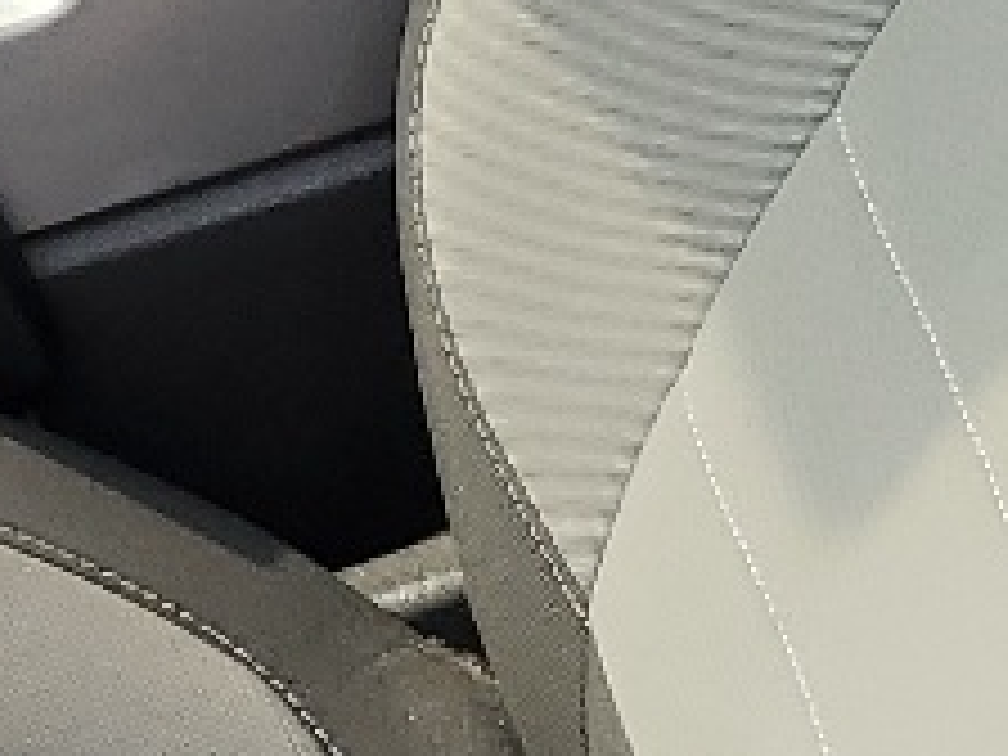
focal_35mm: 186
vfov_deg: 7.9
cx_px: -994
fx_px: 5416
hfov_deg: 9.9
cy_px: -40
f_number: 1.5
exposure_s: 1/500
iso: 50
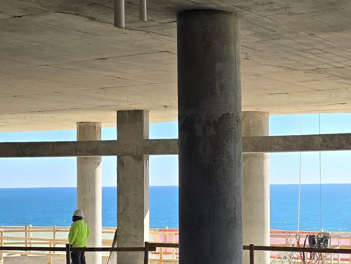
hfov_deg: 26.9
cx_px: 334
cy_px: 172
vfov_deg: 21.2
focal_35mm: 69
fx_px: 700
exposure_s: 1/562
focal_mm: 6.3
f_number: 1.7
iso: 12
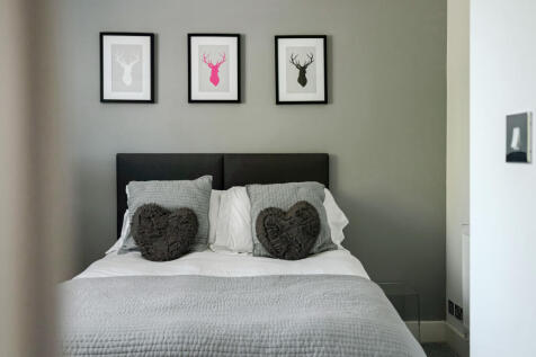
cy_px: 178
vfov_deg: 37.8
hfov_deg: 54.5
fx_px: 521
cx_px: 268
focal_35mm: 35
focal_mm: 35
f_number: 5.6
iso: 640
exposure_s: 1/80
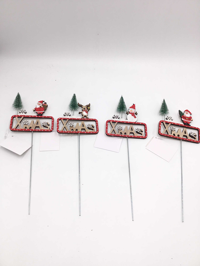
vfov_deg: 58.4
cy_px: 133
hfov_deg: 45.4
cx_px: 100
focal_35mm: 31
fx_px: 239
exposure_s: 1/235
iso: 25
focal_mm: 3.3
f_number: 2.4
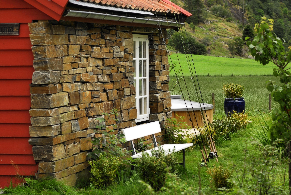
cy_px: 98
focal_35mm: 128
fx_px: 1032
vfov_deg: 10.8
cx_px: 146
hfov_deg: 16.1
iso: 200
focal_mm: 85
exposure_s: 1/125
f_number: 5.6
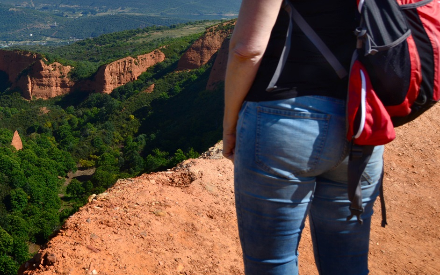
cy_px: 57
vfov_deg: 19.8
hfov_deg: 30.0
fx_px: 779
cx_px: 33
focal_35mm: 65
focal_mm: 30
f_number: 9
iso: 100
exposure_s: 1/320
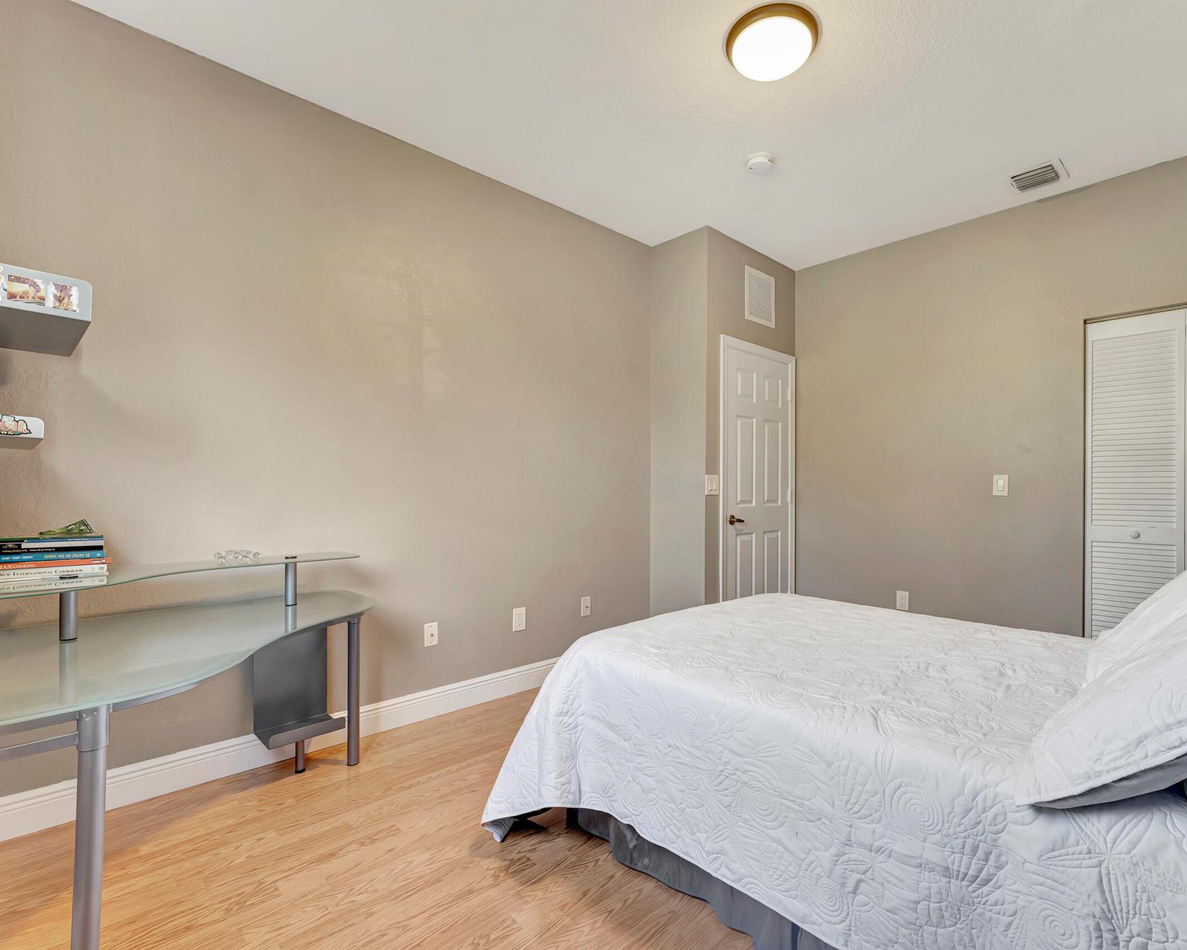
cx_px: 656
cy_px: 475
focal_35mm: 16
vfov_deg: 80.4
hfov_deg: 92.8
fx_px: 562
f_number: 9
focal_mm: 14
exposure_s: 1/3.33
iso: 400
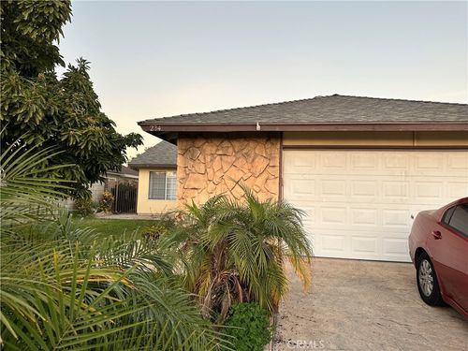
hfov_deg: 71.6
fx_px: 324
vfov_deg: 56.8
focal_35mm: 24
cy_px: 176
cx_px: 234
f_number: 1.78
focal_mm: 6.86
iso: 64
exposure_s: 1/186
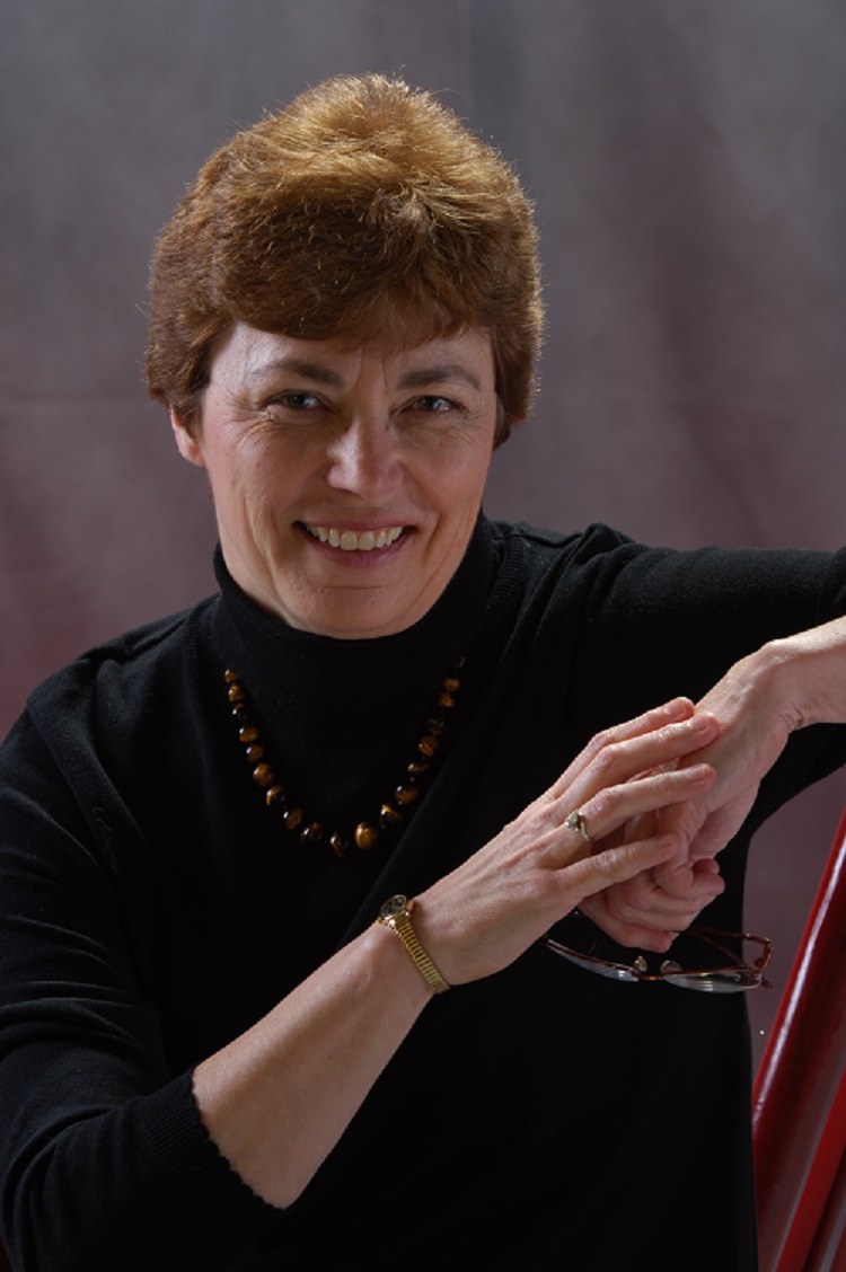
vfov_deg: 10.2
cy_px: 636
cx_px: 423
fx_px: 7151
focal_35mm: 202
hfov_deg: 6.8
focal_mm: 135
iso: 100
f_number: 5.6
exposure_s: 1/80
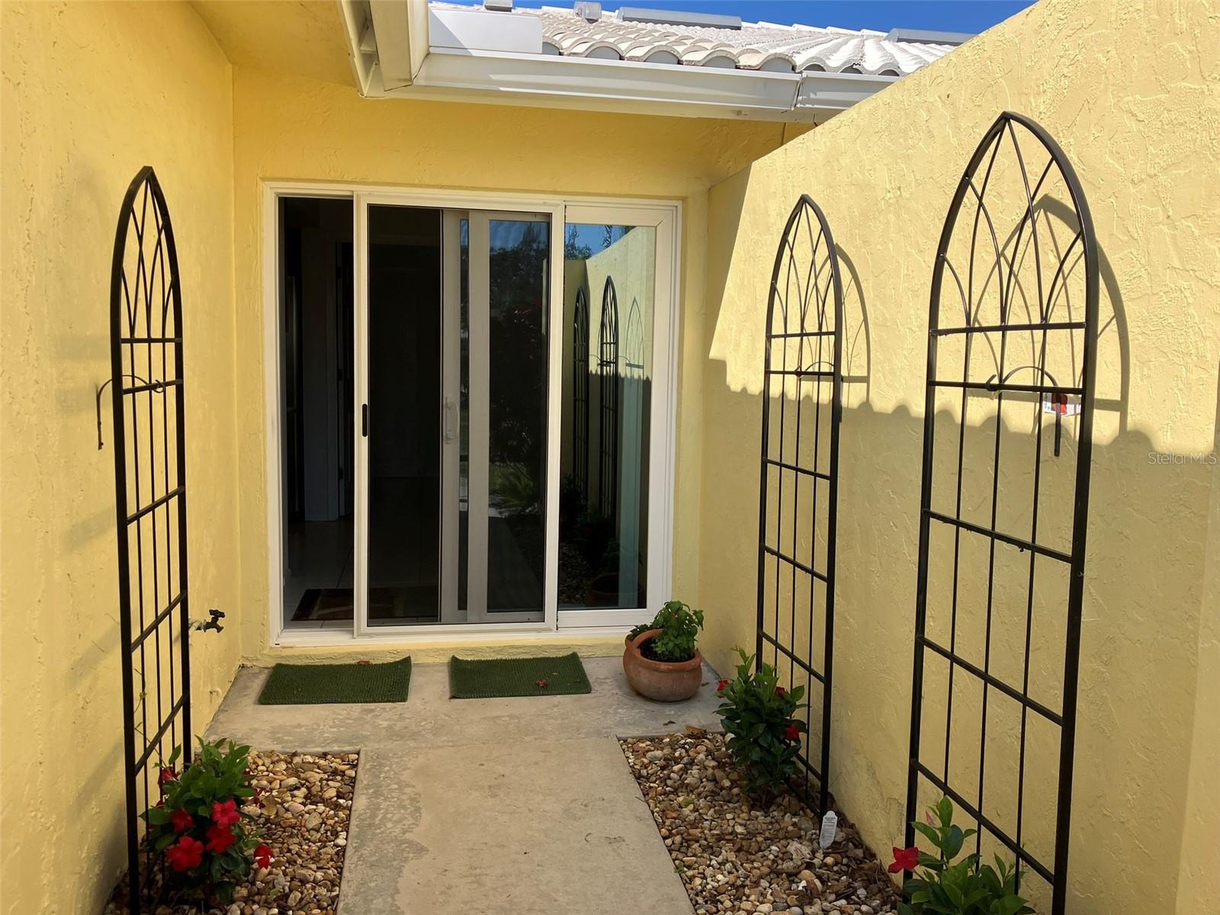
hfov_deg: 63.4
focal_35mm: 28
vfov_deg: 49.7
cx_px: 610
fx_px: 987
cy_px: 458
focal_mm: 3.99
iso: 32
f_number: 1.8
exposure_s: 1/1033
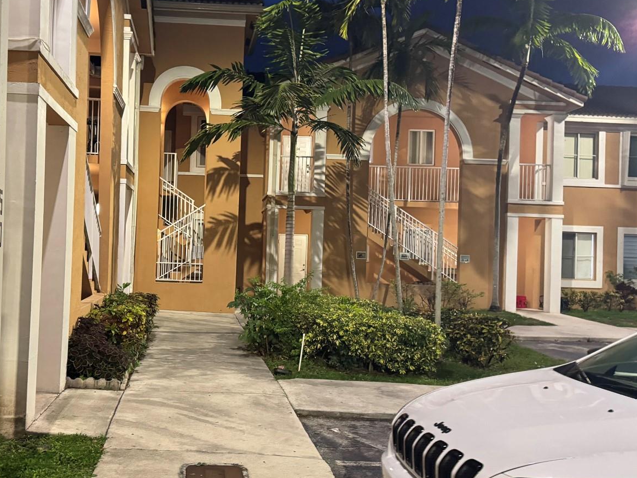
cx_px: 222
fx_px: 607
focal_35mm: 33
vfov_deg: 42.9
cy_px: 242
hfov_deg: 54.4
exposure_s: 1/40
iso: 640
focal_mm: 6.86
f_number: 1.78
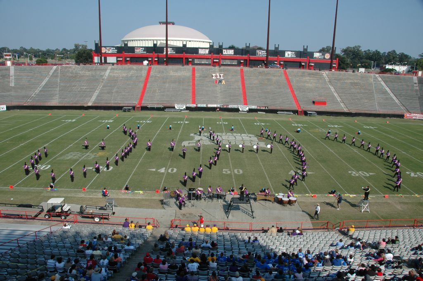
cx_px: 212
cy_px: 140
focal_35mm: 27
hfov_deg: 67.4
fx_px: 317
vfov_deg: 47.8
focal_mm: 18
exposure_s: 1/320
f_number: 9
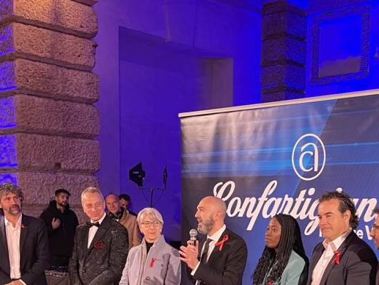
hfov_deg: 32.7
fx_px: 635
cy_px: 278
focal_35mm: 58
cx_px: 273
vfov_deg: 24.2
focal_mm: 5.1
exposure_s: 1/60
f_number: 1.6
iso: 160
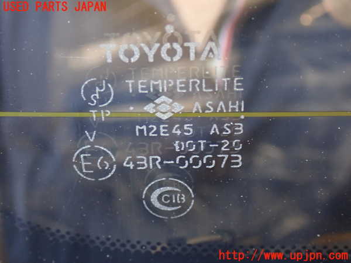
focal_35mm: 58
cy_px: 132
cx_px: 176
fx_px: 588
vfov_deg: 25.2
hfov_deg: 33.2
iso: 400
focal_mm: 10.35
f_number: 3.5
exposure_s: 1/60
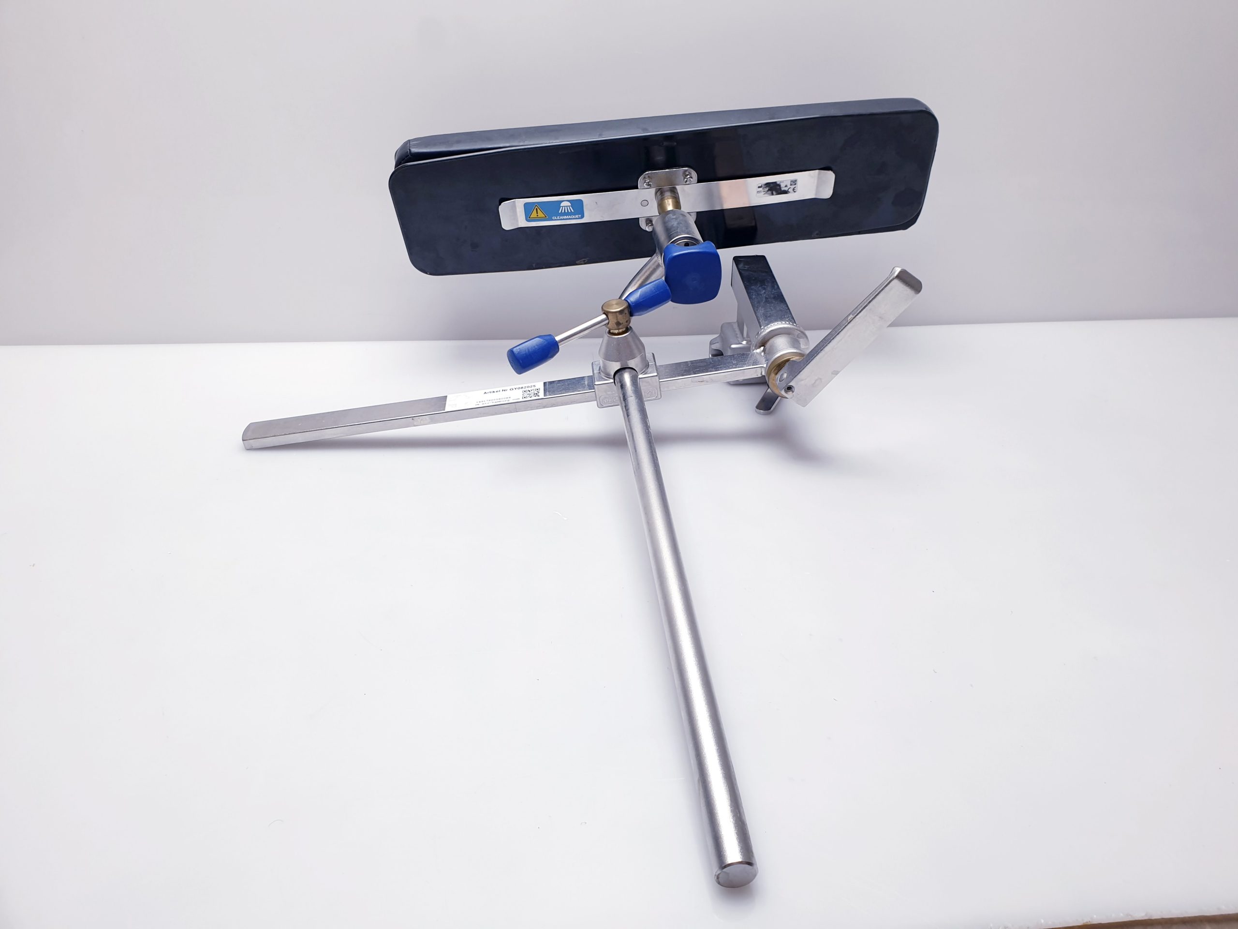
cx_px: 619
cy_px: 464
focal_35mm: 26
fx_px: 930
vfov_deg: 53.1
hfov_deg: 67.3
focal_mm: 4.3
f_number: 2.4
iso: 64
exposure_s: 1/50
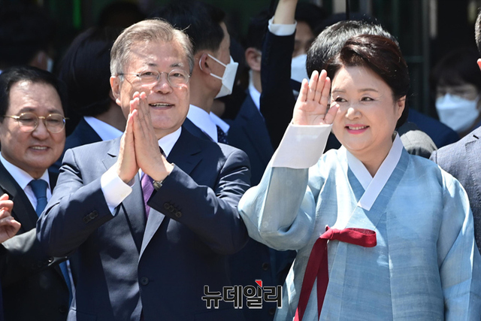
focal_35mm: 400
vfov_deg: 3.4
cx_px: 240
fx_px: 5345
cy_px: 160
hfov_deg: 5.2
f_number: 8
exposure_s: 1/640
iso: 1250
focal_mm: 400
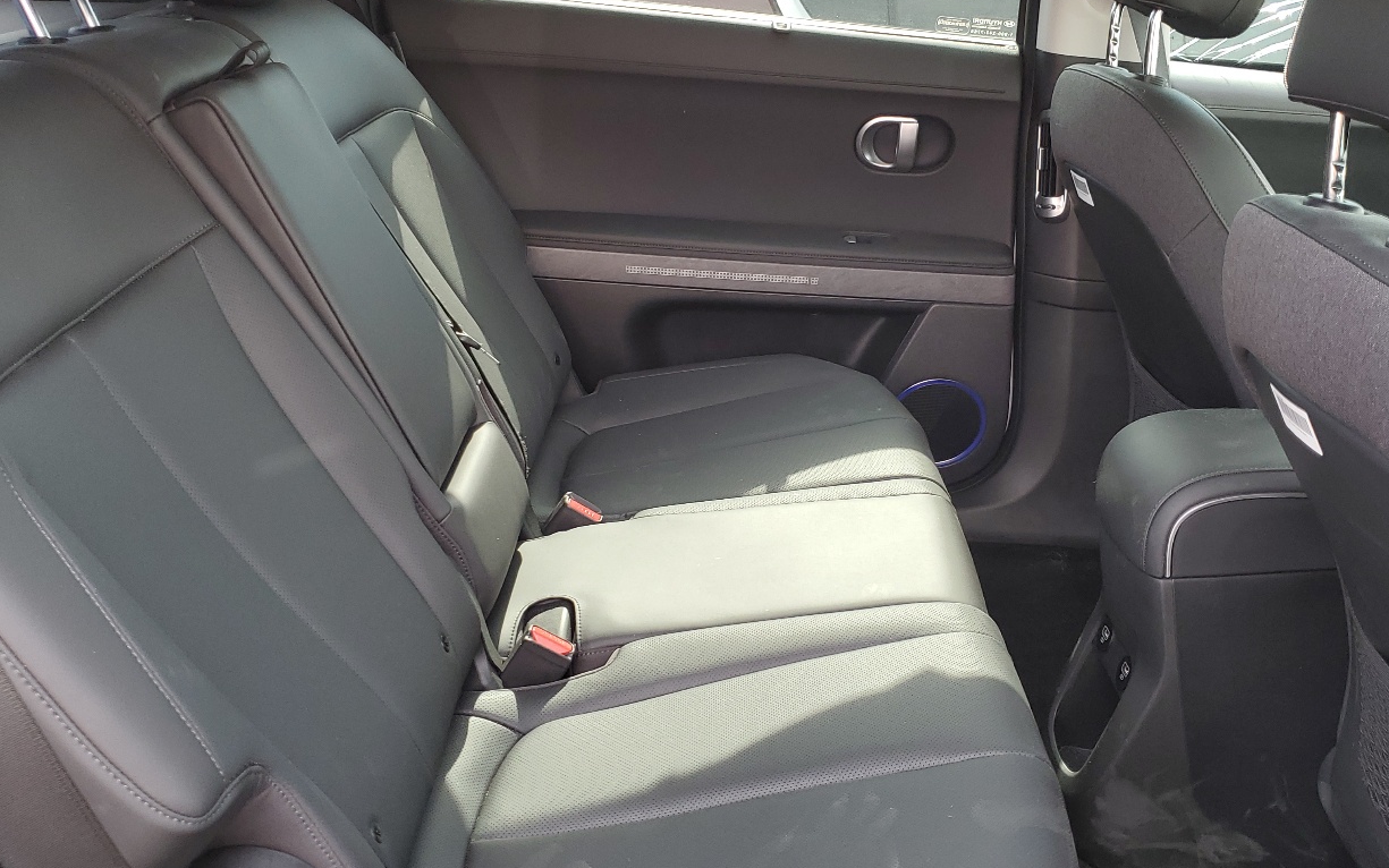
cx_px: 762
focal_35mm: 36
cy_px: 428
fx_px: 1363
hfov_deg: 53.9
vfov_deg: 35.3
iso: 50
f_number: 1.5
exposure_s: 1/125
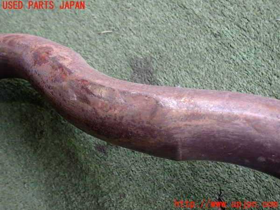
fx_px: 243
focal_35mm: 30
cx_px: 140
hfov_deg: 60.0
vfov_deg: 46.8
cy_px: 105
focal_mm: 5.4
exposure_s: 1/80
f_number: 2.3
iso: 200
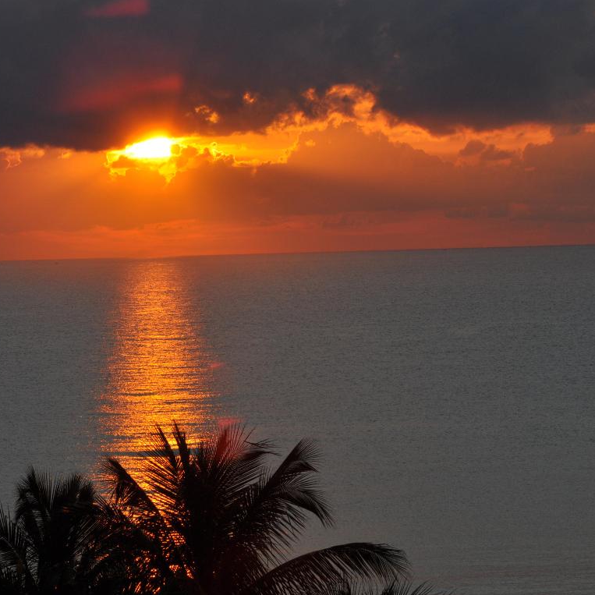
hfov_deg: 9.1
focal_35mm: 193
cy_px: 298
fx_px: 3753
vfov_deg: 9.1
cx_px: 189
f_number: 14
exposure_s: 1/200
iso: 200
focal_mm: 100
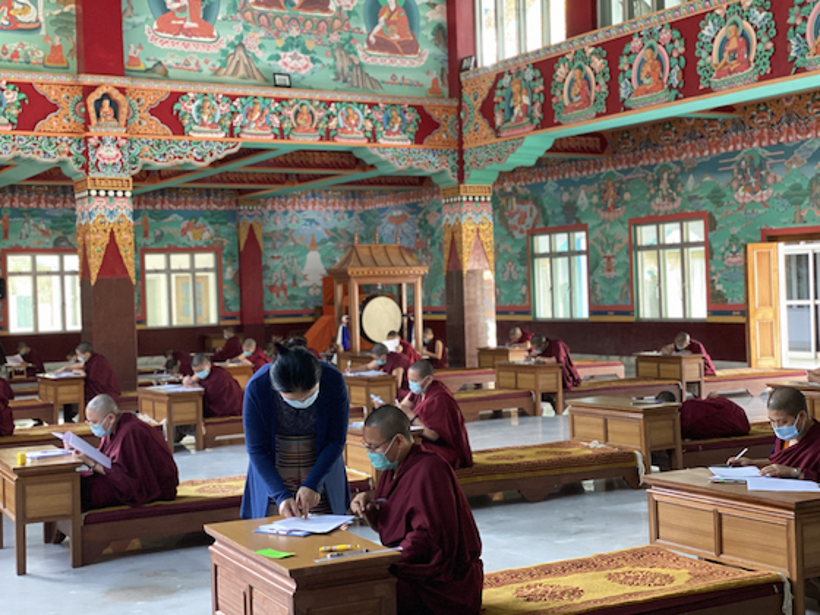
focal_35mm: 52
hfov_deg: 36.8
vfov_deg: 28.0
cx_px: 410
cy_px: 308
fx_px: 1232
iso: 400
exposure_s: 1/40
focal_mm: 6
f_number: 2
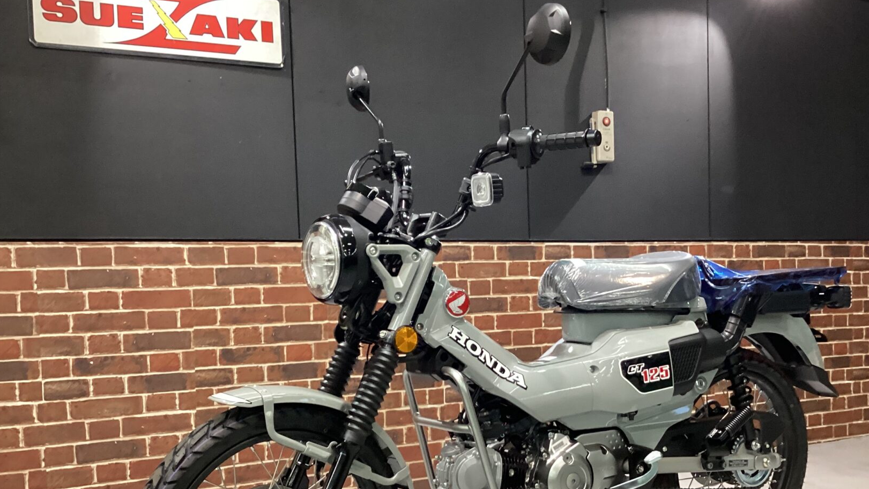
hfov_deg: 50.4
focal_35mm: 40
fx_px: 922
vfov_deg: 29.5
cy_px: 328
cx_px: 475
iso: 320
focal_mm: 3.3
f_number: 2.4
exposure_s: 1/50
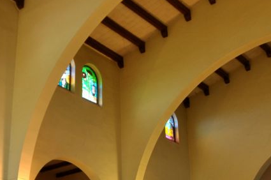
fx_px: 489
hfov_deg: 31.0
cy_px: 121
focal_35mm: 65
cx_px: 127
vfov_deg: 20.8
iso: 320
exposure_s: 1/80
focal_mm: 18
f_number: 4.5
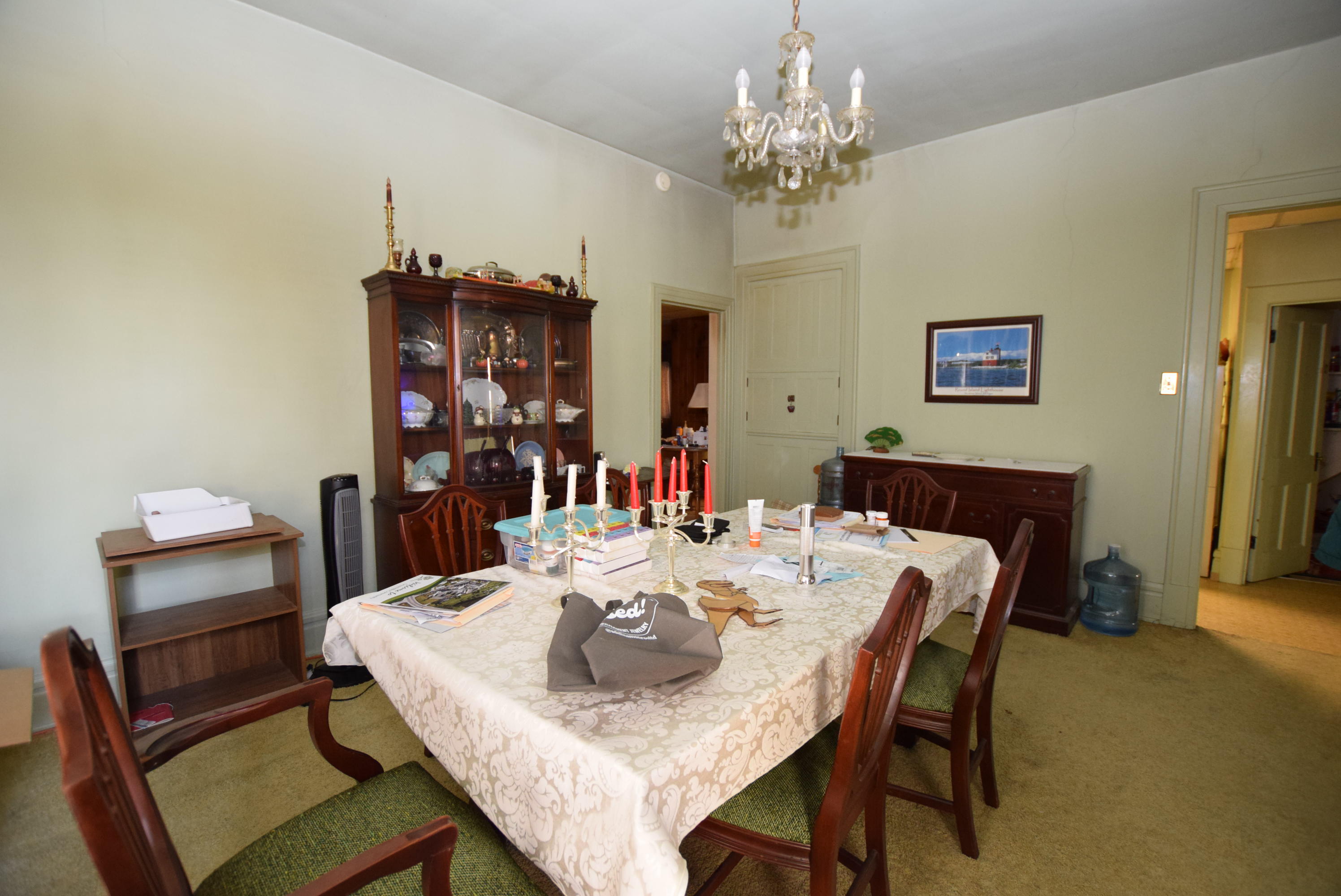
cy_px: 448
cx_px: 670
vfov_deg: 77.4
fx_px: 559
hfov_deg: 100.3
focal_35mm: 15
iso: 1400
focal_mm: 10
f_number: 3.5
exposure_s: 1/60
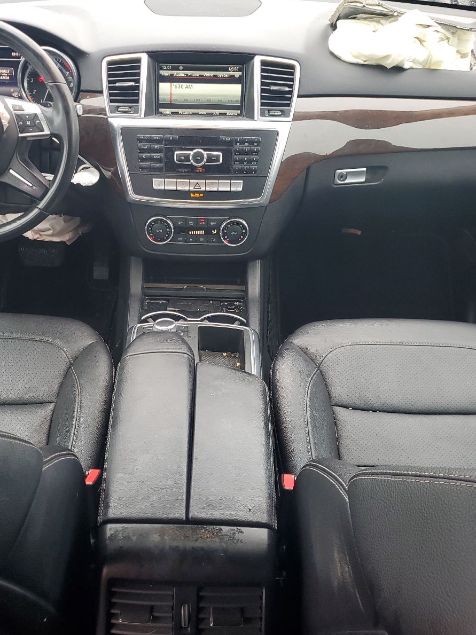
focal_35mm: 35
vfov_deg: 52.6
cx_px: 177
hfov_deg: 40.4
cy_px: 318
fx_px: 642
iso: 58
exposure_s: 1/60.2
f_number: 1.5
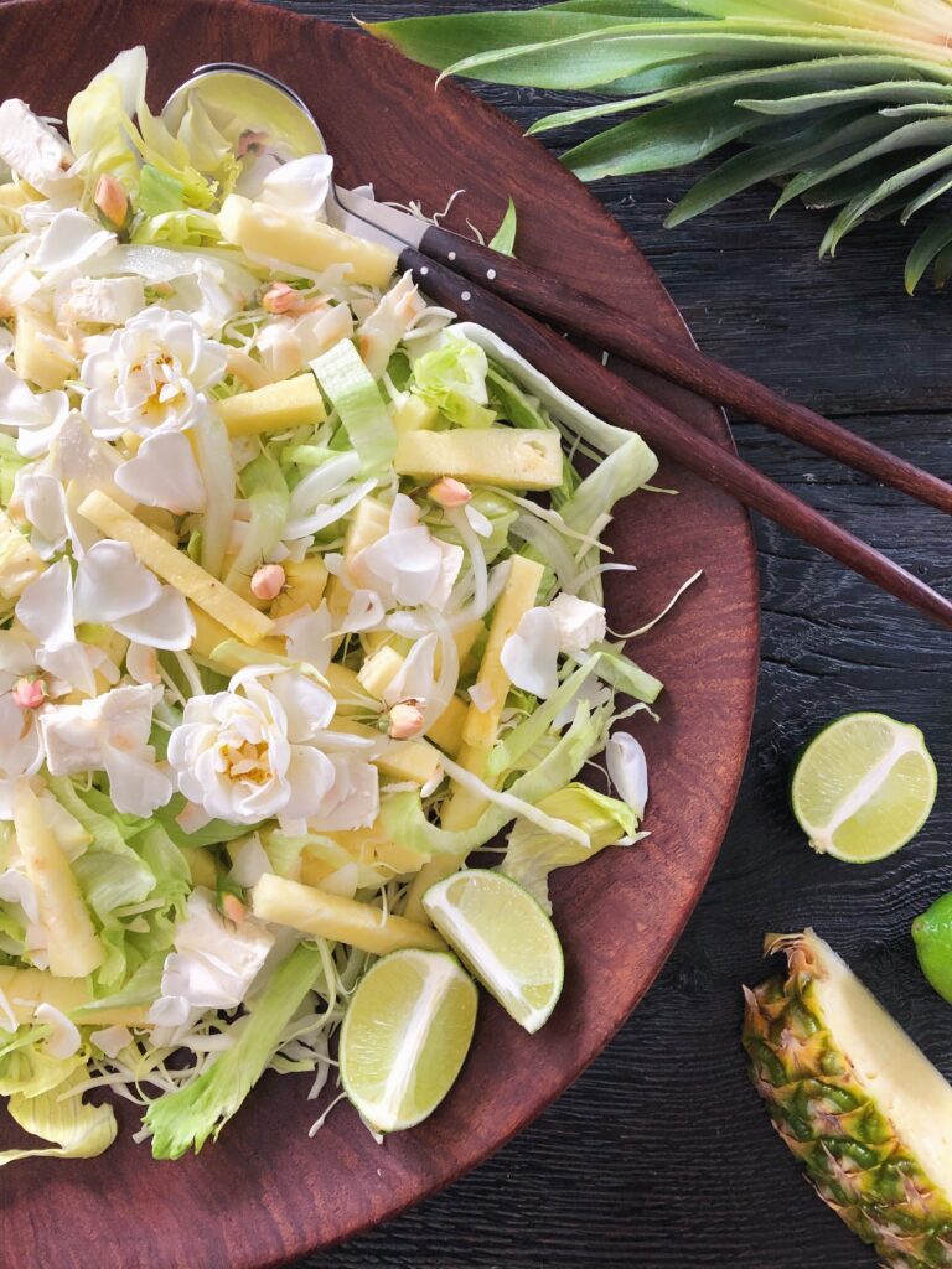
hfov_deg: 49.7
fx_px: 1027
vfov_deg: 63.4
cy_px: 634
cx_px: 476
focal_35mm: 28
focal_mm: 3.99
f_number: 1.8
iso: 40
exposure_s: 1/30
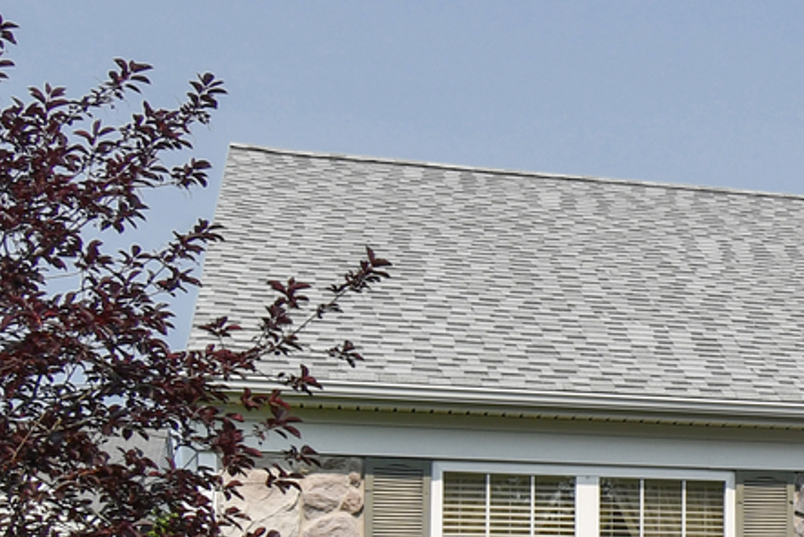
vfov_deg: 15.2
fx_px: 1966
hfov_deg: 18.8
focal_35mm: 88
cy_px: 590
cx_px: 1370
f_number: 11
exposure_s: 1/250
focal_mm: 16
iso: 100
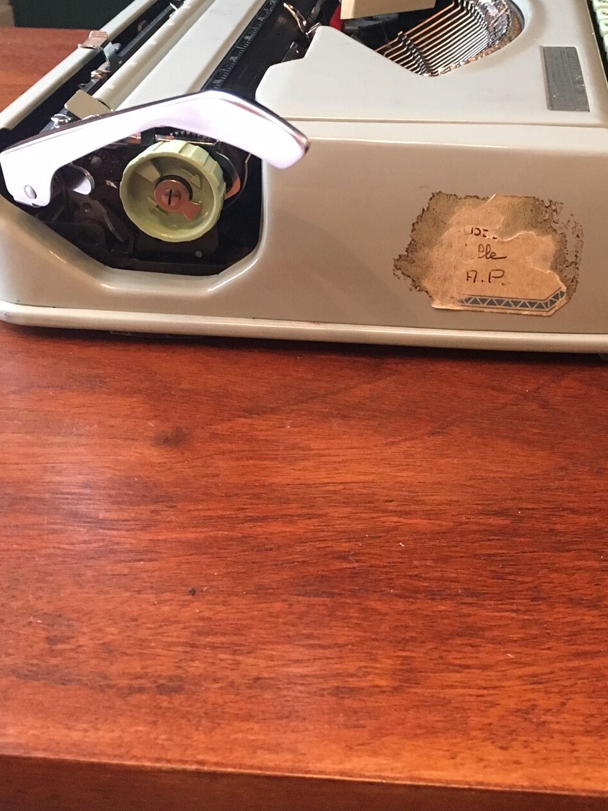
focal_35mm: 46
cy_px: 250
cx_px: 458
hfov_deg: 31.0
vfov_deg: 40.6
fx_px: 1077
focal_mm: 4.15
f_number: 2.2
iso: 200
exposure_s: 1/25
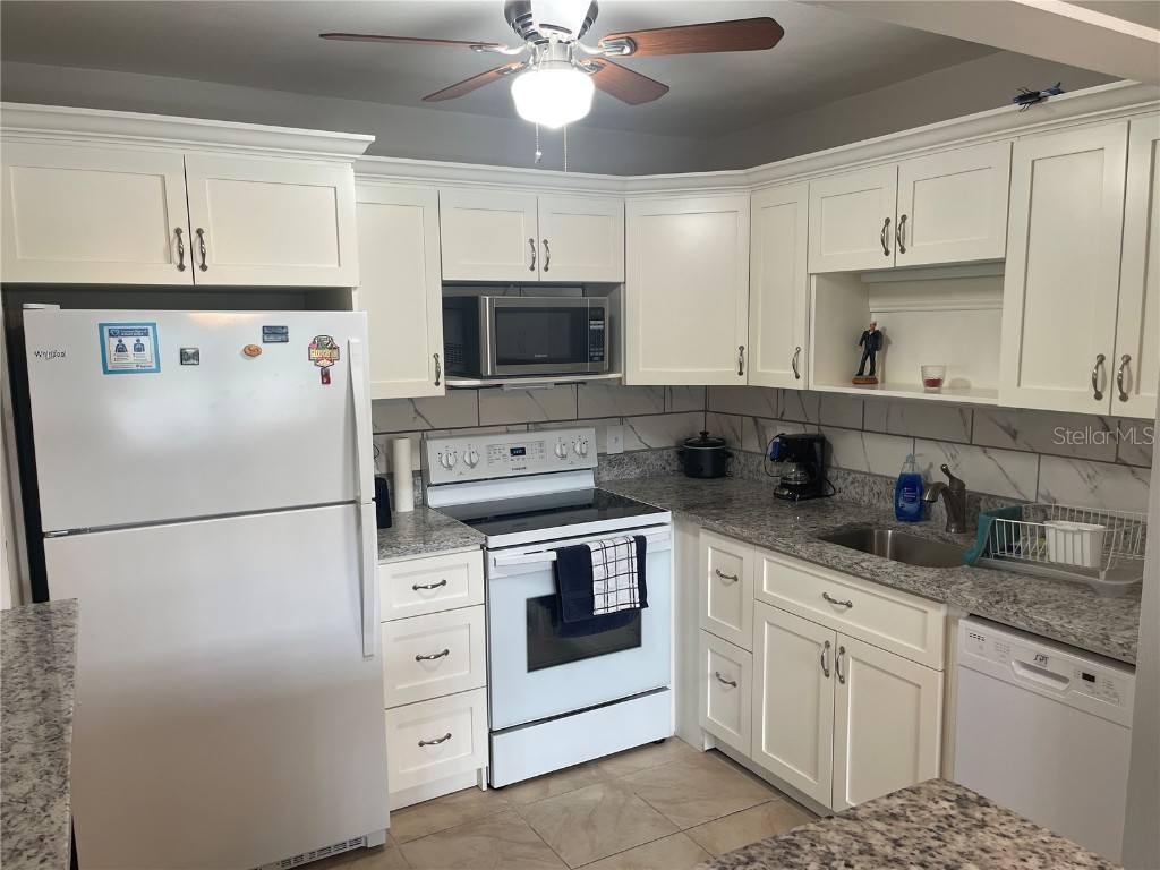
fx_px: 838
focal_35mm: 25
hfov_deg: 69.4
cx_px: 580
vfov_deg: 54.9
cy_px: 435
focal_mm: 5.1
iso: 80
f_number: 1.6
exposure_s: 1/60
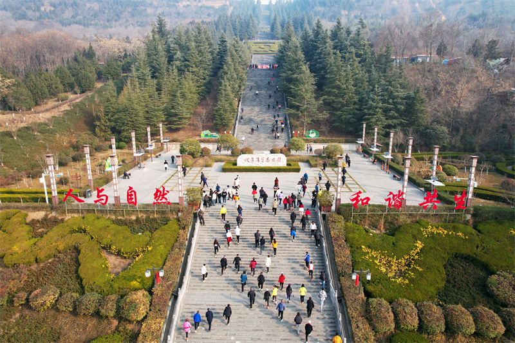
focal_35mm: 22
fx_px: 315
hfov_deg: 78.6
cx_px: 258
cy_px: 172
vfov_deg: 57.2
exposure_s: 1/500
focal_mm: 8.38
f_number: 2.8
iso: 110
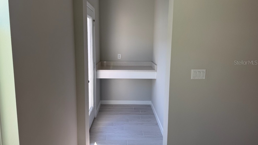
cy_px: 62
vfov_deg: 42.8
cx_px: 125
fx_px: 185
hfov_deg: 69.8
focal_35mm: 27
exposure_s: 1/351
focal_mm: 6.76
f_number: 1.78
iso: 80
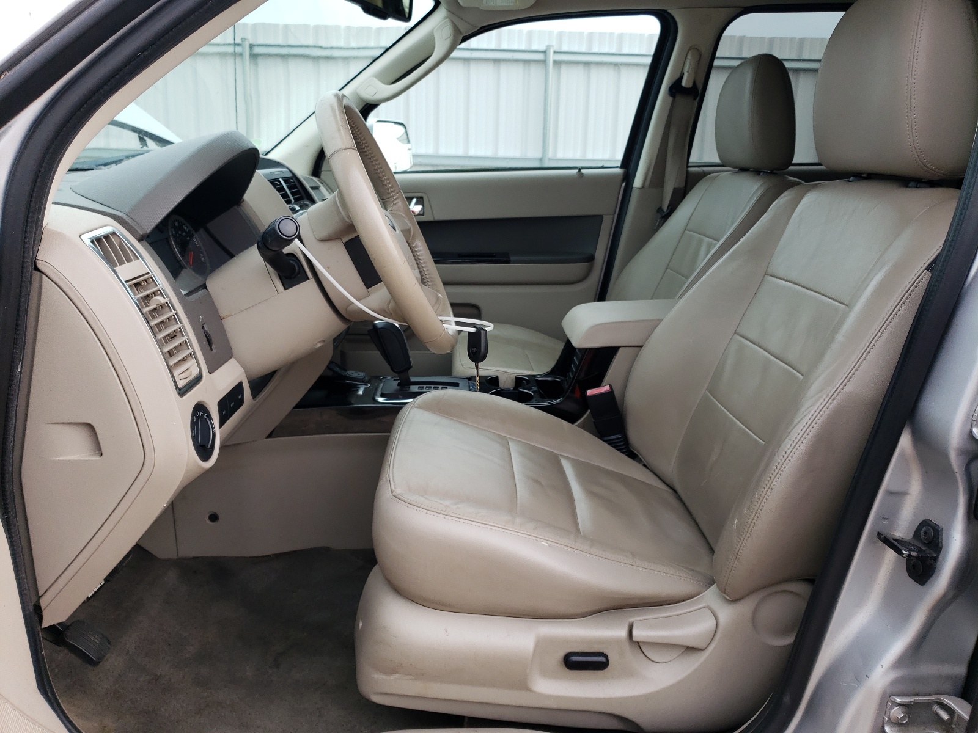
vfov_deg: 53.1
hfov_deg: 67.3
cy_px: 366
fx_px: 735
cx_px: 489
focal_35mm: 26
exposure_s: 1/357
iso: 50
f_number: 1.5
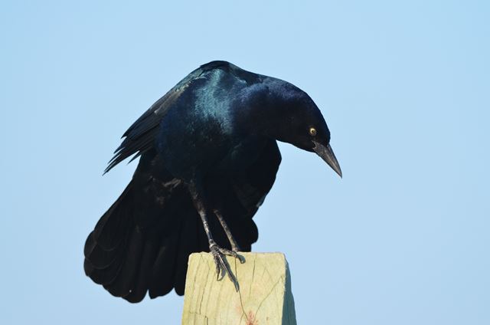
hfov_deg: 3.3
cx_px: 245
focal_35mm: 630
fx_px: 8558
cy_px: 162
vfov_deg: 2.2
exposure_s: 1/1000
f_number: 7.1
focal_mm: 420
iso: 500
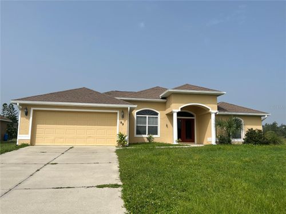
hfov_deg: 67.3
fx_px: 215
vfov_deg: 53.1
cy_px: 107
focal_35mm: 26
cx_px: 143
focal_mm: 5.7
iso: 50
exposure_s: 1/7463
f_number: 1.5
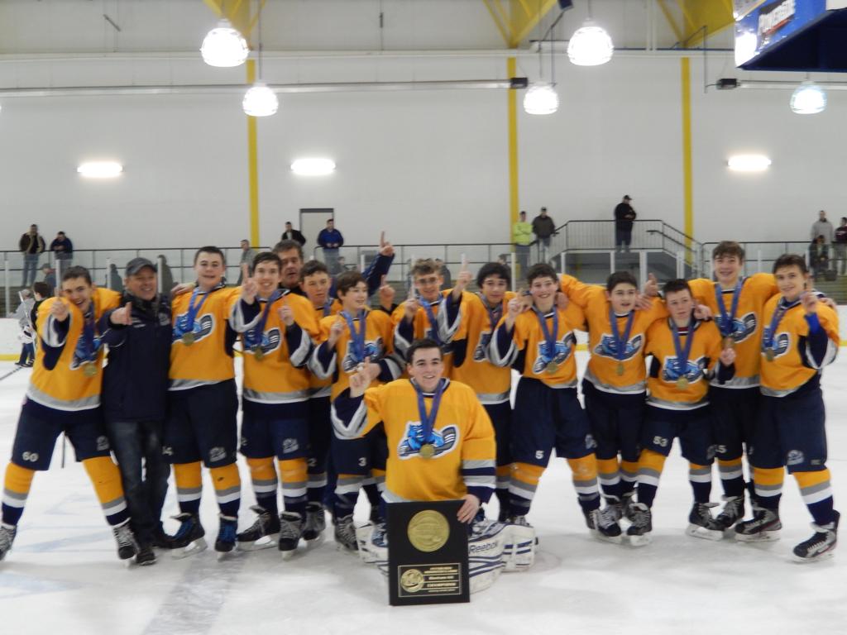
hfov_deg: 42.1
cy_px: 318
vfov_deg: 32.2
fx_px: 1101
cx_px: 424
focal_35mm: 45
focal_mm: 8.1
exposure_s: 1/30
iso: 400
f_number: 4.3
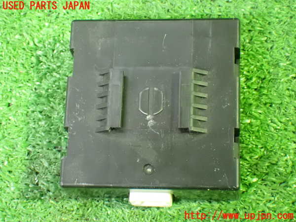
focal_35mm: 82
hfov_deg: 23.8
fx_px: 701
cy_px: 111
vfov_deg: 18.0
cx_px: 148
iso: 1600
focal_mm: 14.62
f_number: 4.3
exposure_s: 1/13
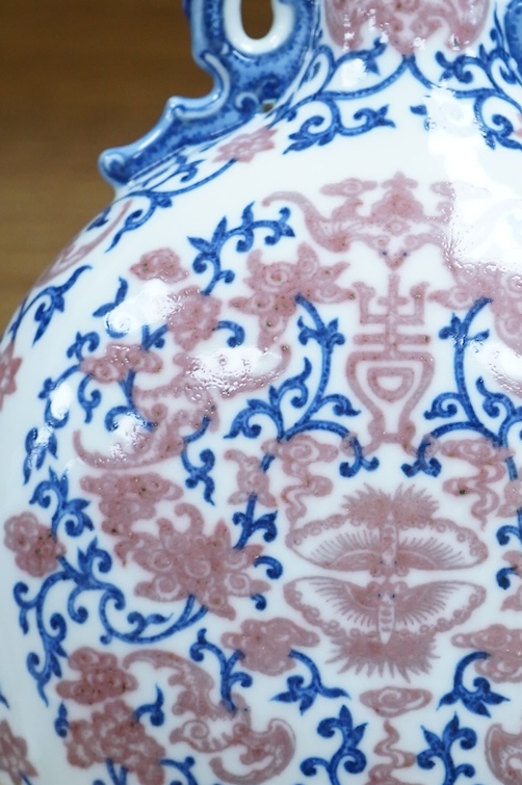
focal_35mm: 148
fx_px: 3225
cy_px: 343
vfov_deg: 13.9
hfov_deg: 9.2
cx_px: 388
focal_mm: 65
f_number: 5.6
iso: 2500
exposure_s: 1/160
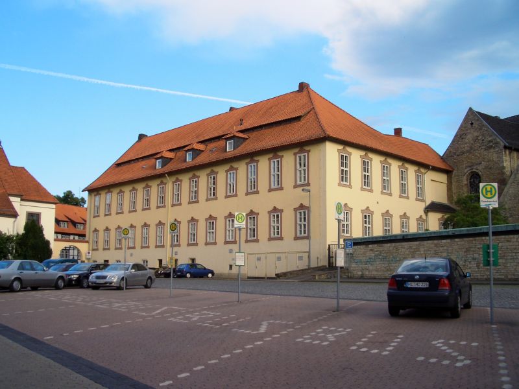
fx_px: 525
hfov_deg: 52.6
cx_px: 260
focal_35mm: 35
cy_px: 194
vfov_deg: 40.7
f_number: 4.3
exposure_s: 1/200
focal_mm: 5.8
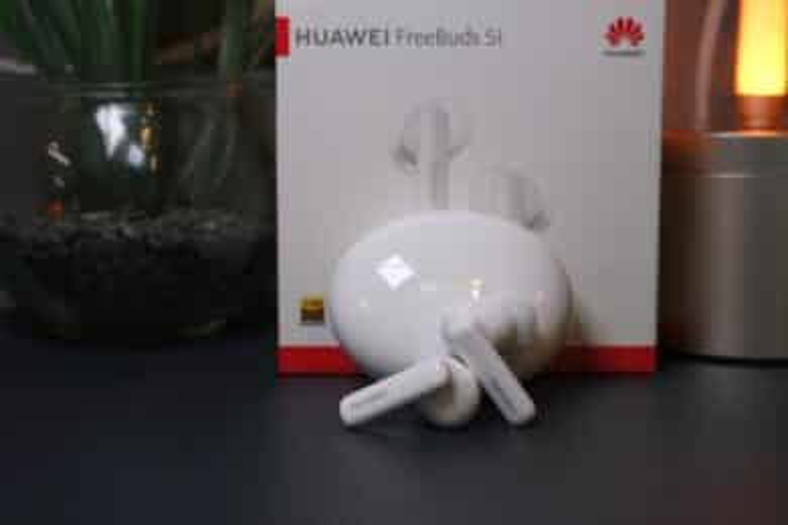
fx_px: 1554
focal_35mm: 71
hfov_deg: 28.5
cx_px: 394
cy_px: 262
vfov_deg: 19.2
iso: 800
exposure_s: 1/70
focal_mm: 47
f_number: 8
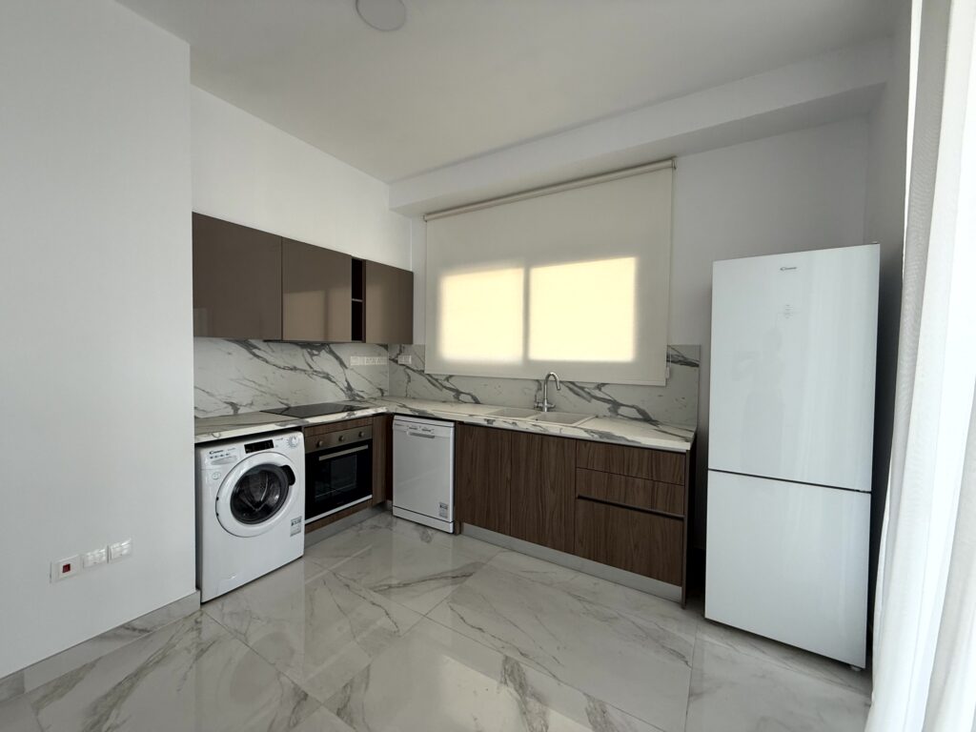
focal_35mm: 14
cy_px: 366
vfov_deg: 85.7
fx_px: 395
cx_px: 488
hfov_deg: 102.1
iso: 100
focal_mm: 2.22
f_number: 2.2
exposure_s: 1/99
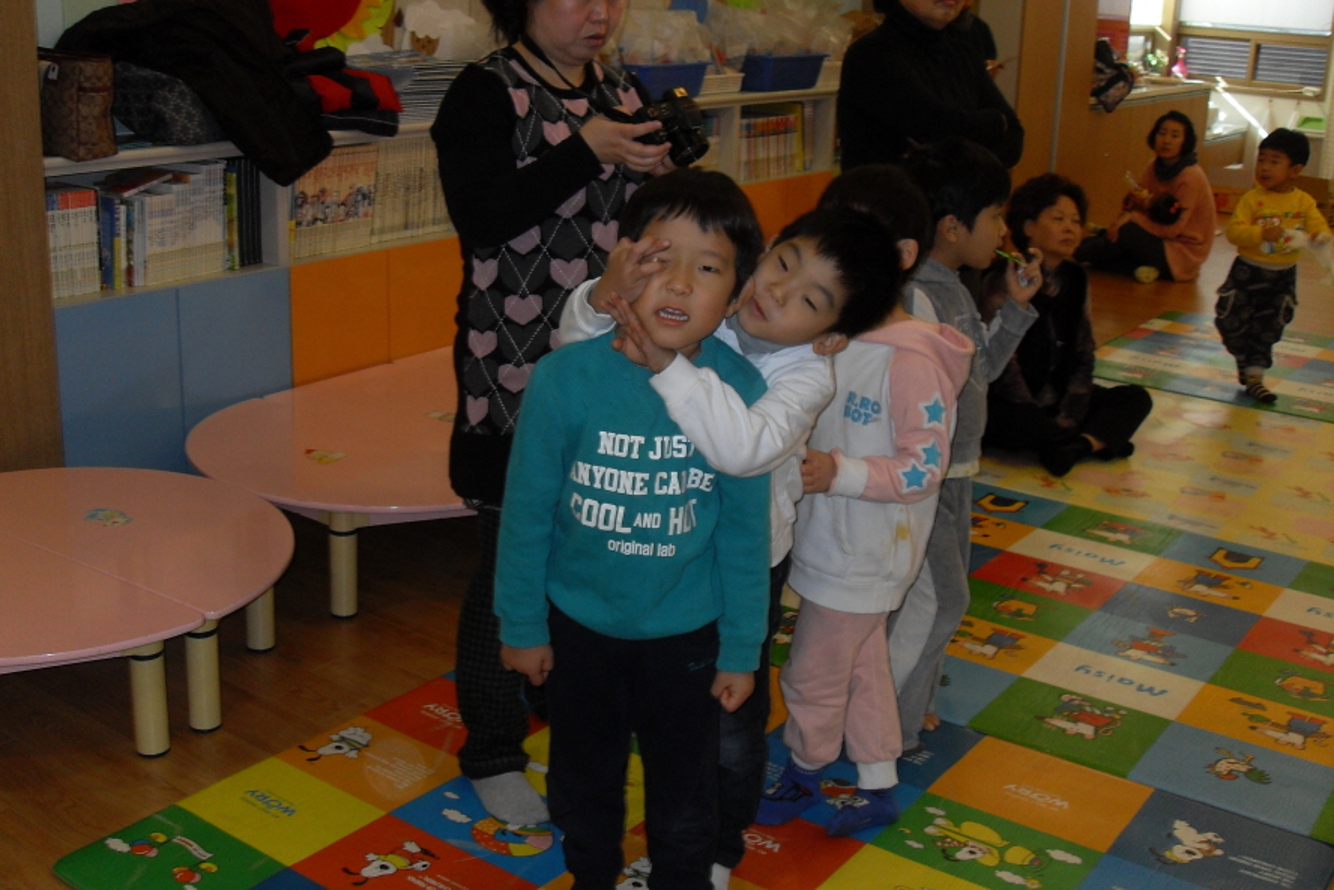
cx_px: 664
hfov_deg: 49.6
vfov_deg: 34.2
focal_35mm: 39
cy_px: 405
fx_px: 1445
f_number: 2.8
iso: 100
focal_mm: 6.3
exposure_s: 1/45
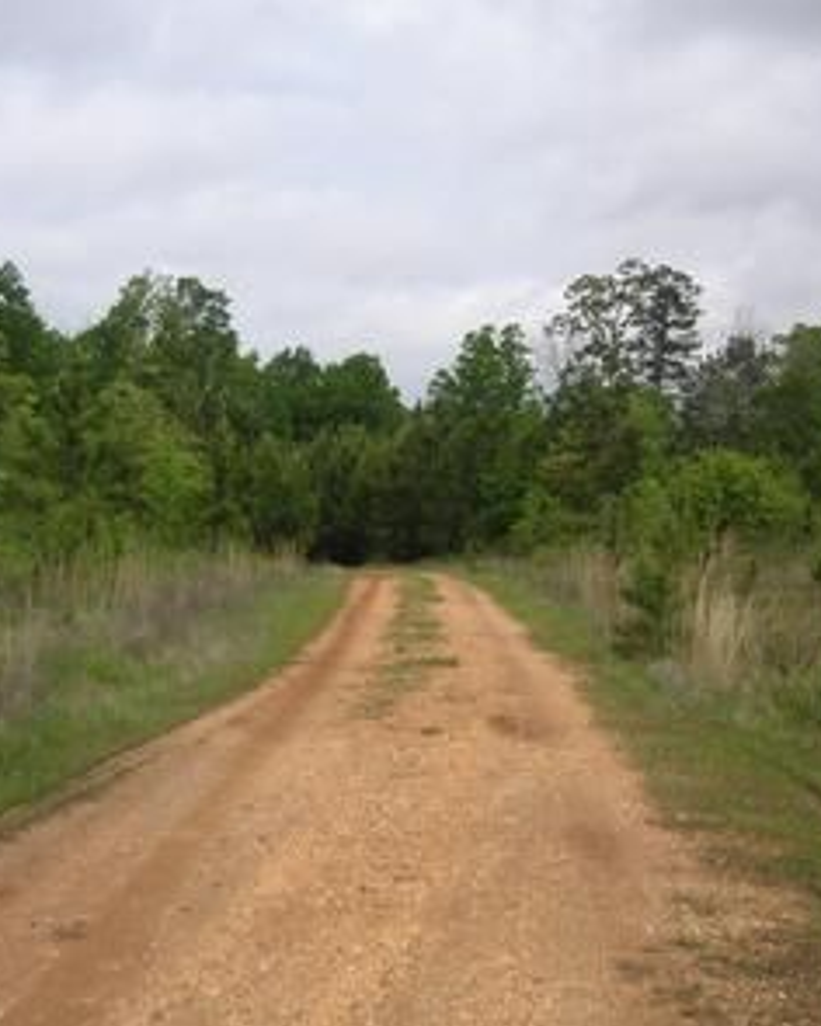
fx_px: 1488
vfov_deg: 38.0
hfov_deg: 30.8
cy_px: 518
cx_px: 393
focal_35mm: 49
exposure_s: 1/180
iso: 50
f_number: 6.7
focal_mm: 6.1
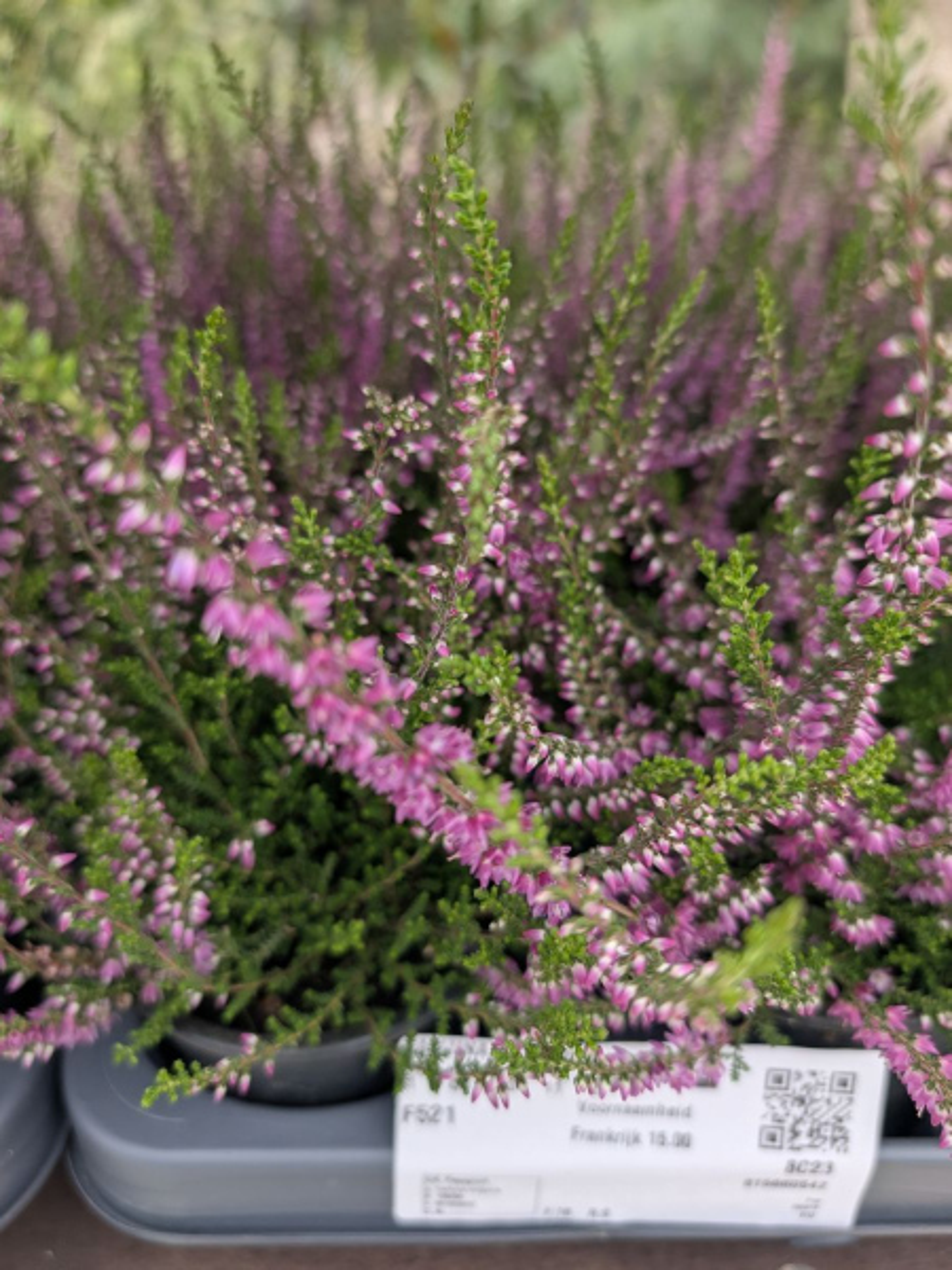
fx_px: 880
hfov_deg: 56.8
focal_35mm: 24
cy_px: 635
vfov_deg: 71.6
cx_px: 476
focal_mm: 6.9
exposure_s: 1/250
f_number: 1.68
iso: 24
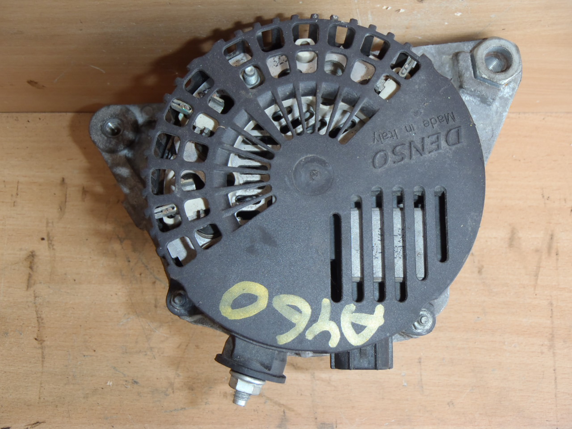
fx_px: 628
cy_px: 214
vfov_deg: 37.7
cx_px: 286
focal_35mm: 38
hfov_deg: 49.0
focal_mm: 6.83
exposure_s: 1/40
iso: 100
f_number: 4.6
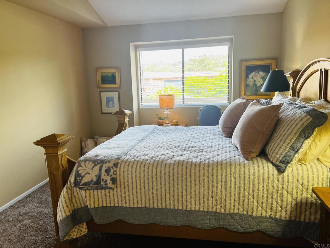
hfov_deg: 67.3
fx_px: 248
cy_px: 124
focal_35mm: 26
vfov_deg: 53.1
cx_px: 165
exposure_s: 1/120
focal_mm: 5.7
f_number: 1.5
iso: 50
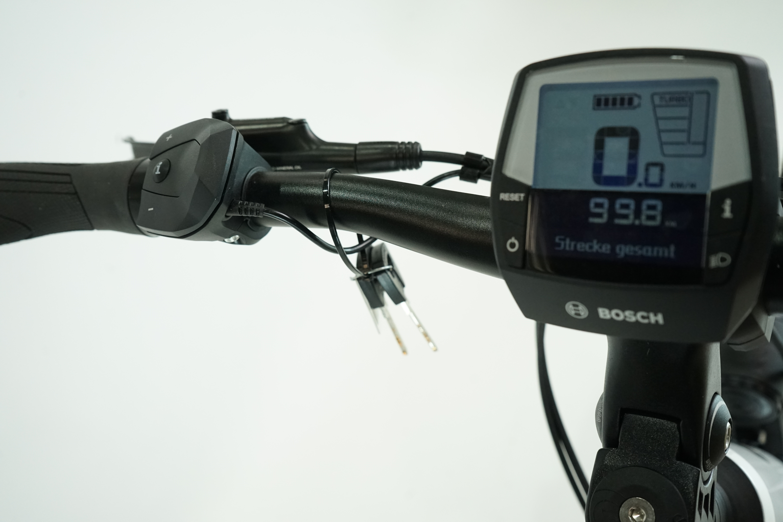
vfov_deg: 36.9
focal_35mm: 36
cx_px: 392
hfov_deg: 53.1
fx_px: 783
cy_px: 261
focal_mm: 36
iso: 2500
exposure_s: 1/200
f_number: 6.3
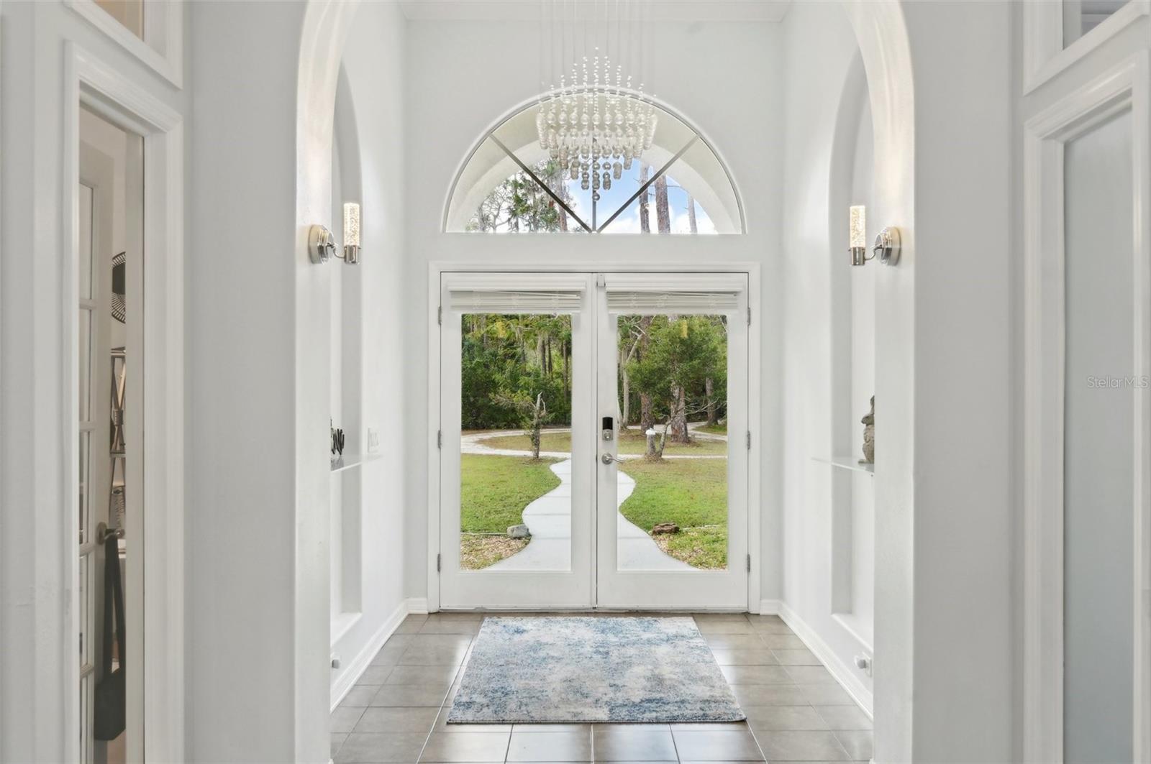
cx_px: 576
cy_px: 382
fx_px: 958
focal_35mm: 30
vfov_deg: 43.5
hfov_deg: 62.0
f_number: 8
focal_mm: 30
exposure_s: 1/50
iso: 400
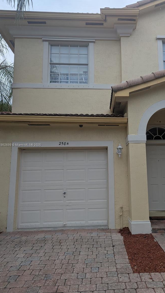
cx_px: 109
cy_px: 145
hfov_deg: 42.4
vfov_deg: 69.9
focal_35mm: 27
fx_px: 210
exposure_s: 1/884
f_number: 1.85
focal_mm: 6.81
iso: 33
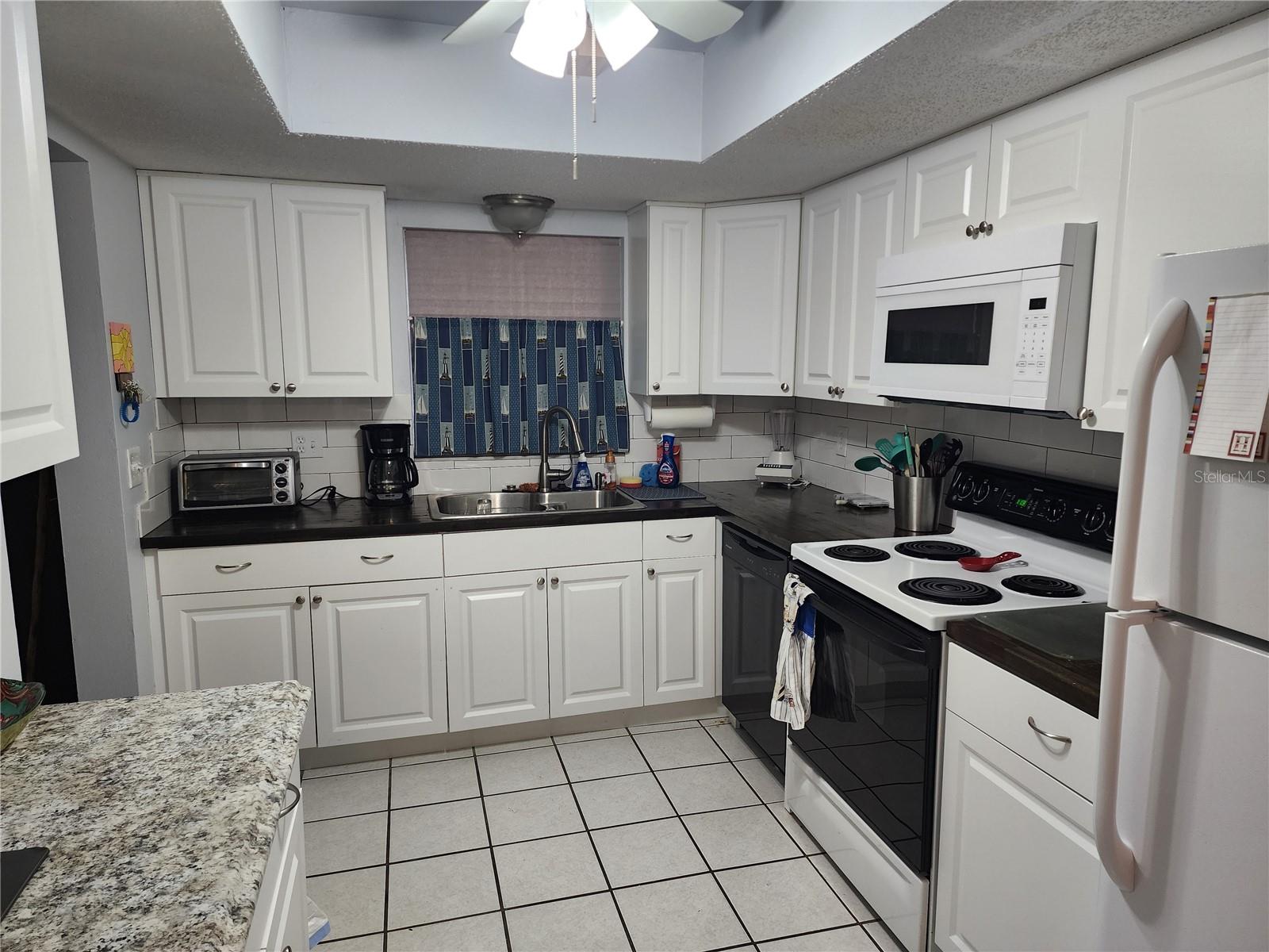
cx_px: 634
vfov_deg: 58.9
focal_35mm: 23
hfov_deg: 73.9
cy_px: 476
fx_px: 843
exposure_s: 1/120
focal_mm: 6.4
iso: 320
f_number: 1.8
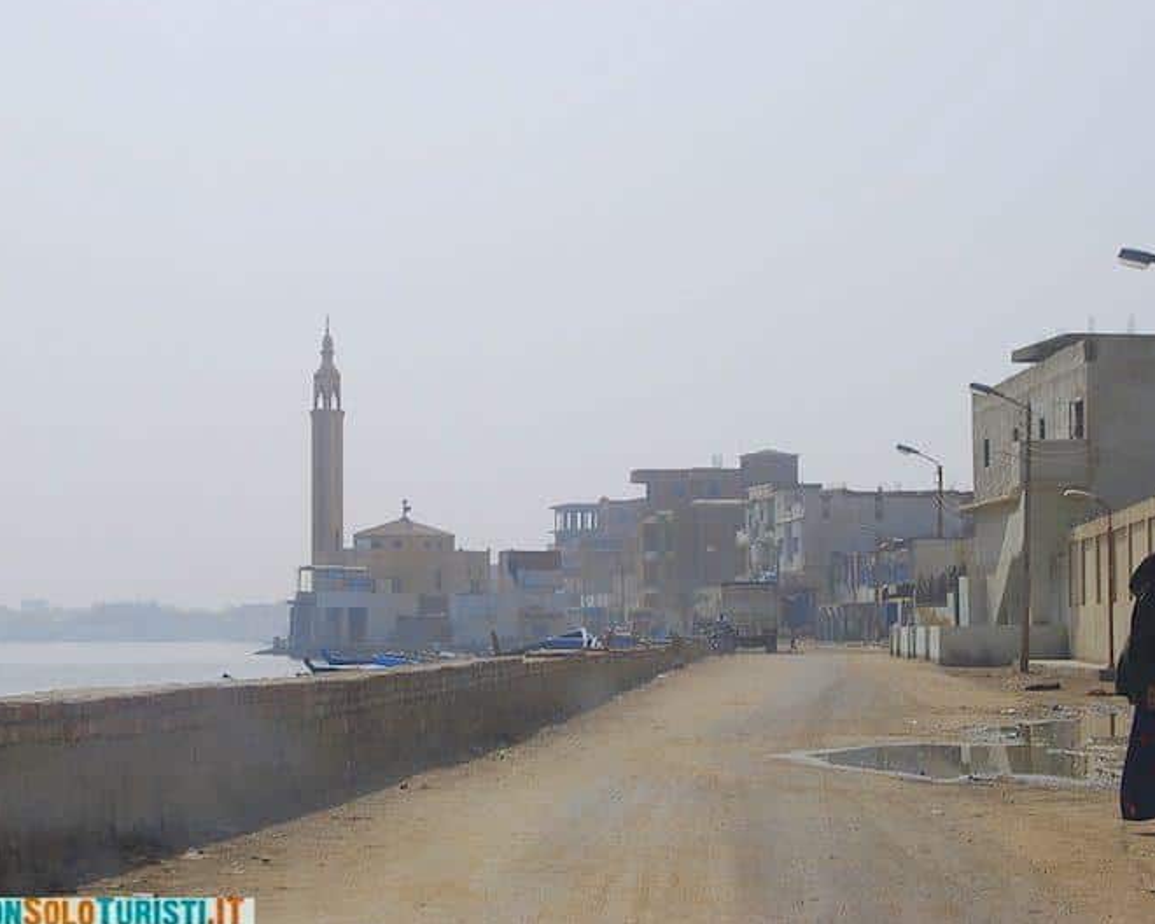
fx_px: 2803
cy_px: 460
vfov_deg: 18.7
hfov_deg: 23.3
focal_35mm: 82
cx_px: 665
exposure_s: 1/400
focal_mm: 48
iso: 100
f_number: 10
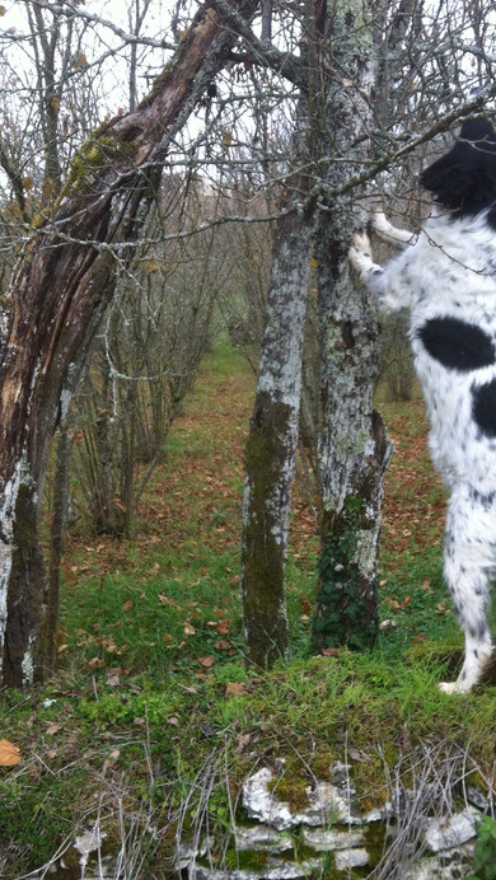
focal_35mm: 44
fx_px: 1027
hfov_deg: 26.8
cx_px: 368
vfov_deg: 46.3
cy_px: 496
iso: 100
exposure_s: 1/120
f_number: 2.8
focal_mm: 3.85
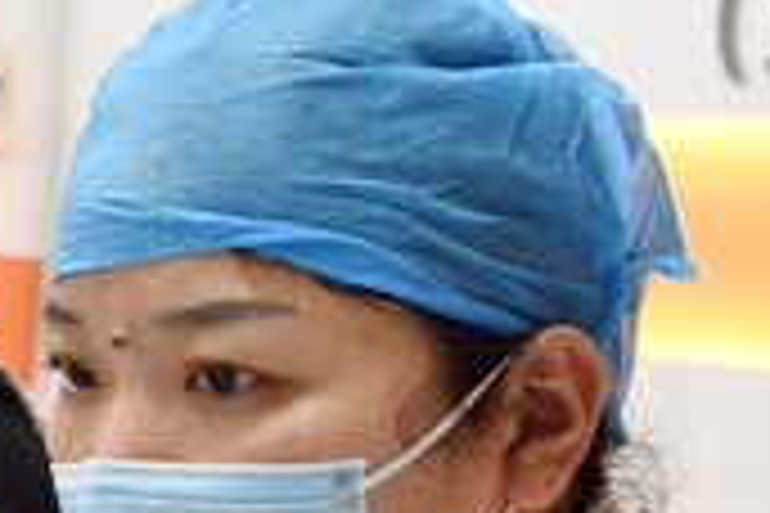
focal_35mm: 145
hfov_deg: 12.9
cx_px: -572
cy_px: 585
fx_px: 3101
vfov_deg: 9.4
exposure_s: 1/80
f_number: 4.5
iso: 800
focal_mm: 31
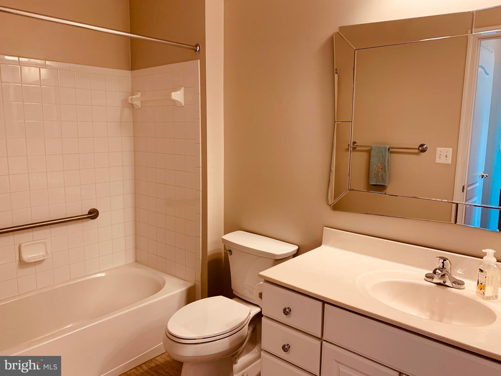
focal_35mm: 26
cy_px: 188
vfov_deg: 53.1
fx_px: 376
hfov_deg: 67.3
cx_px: 250
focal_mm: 4.25
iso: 125
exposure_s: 1/60
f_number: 1.8
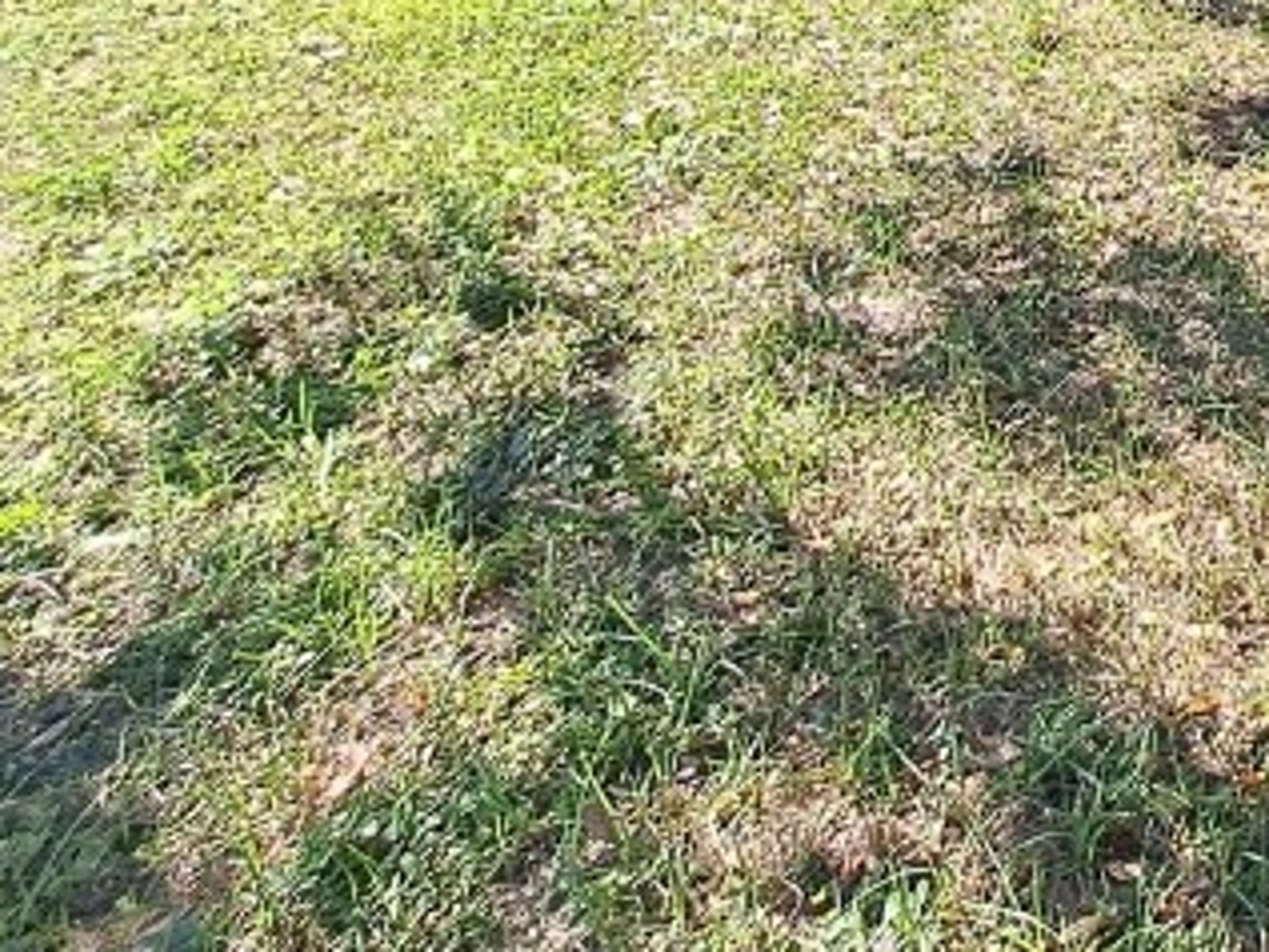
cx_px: 1505
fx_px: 1540
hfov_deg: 35.6
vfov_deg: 26.5
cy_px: -416
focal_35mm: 42
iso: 50
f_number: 2.2
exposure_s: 1/383
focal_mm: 1.74
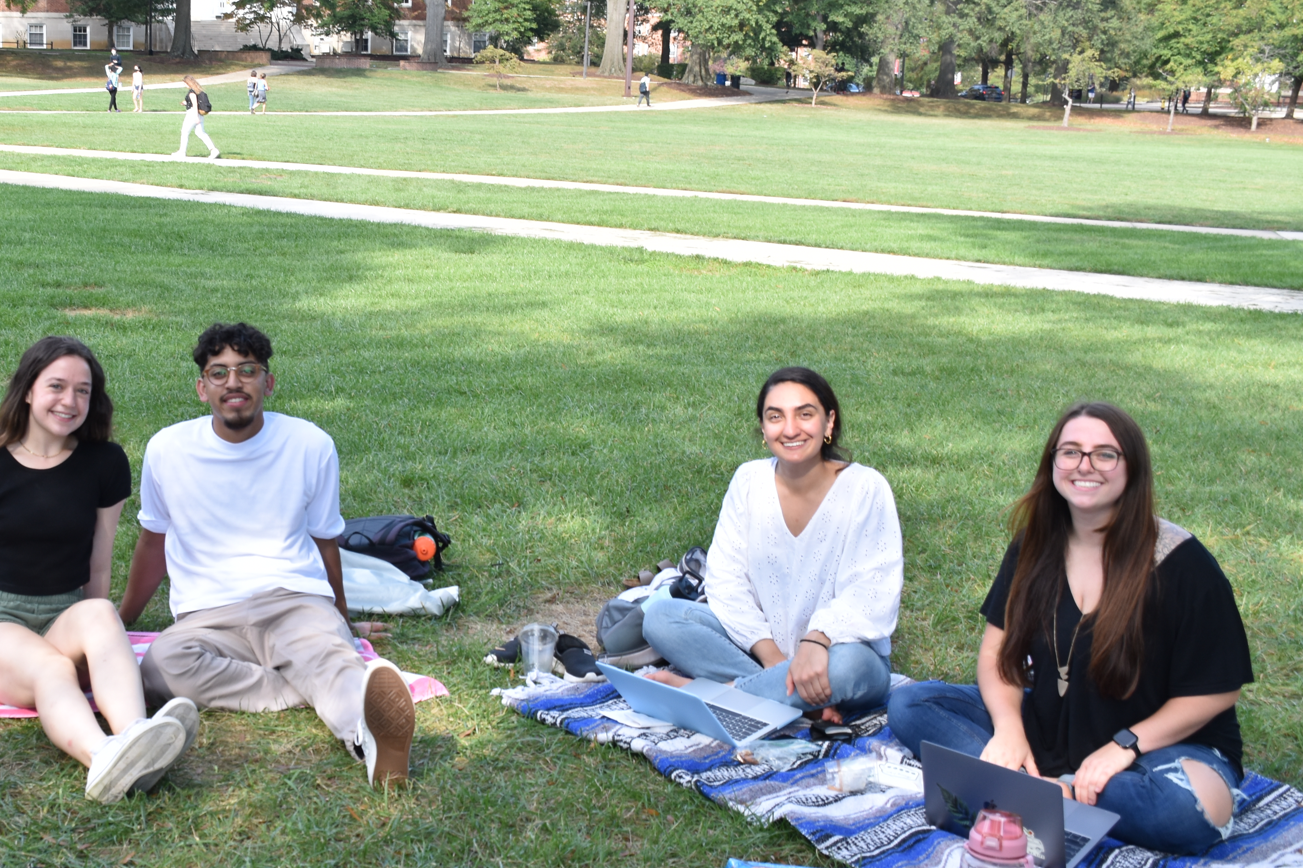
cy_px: 484
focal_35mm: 52
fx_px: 1882
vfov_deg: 26.0
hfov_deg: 37.4
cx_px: 345
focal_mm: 22
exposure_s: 1/200
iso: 200
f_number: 6.3
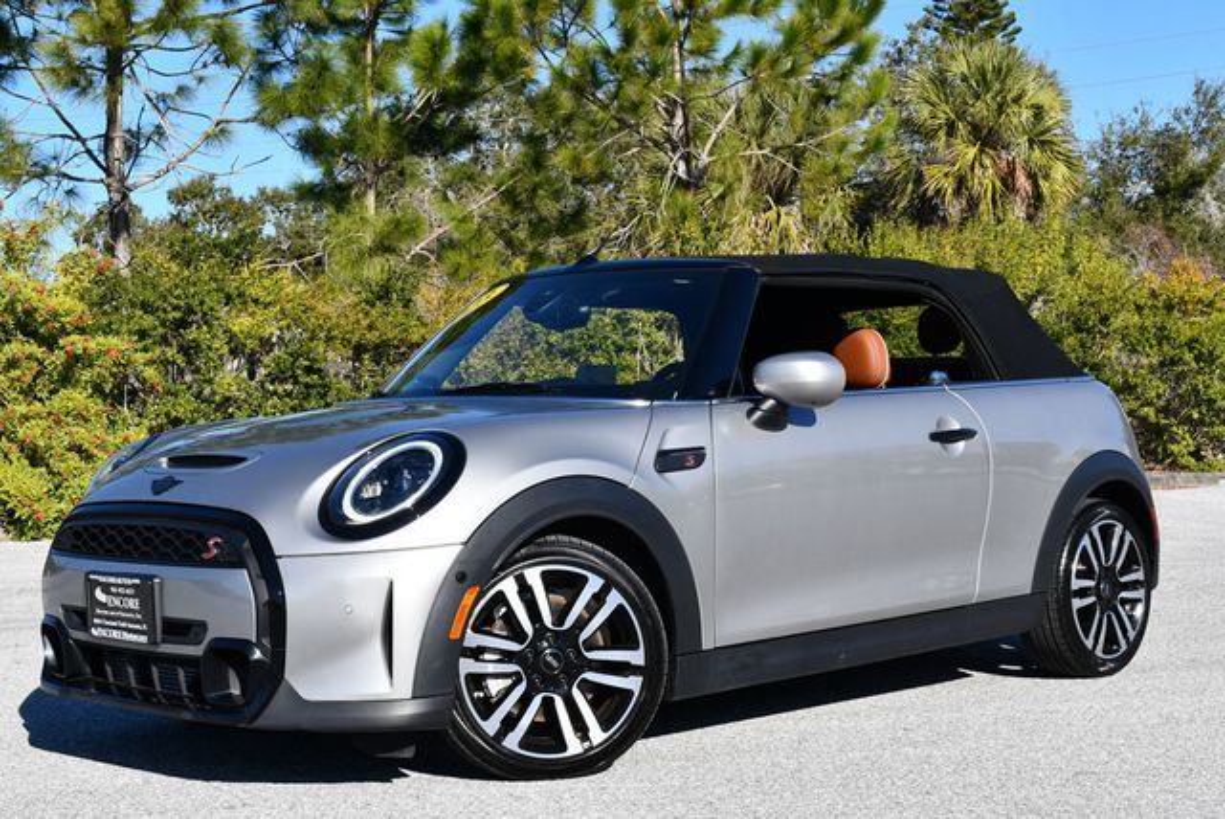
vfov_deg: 24.2
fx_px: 1907
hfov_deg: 35.6
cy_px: 410
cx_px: 612
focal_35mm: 56
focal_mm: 28
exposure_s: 1/250
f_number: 8
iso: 100
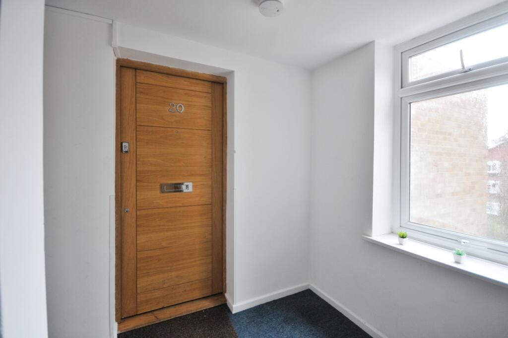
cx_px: 254
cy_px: 169
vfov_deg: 77.2
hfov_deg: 100.4
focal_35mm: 15
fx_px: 211
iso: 200
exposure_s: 1/50
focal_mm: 10
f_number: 4
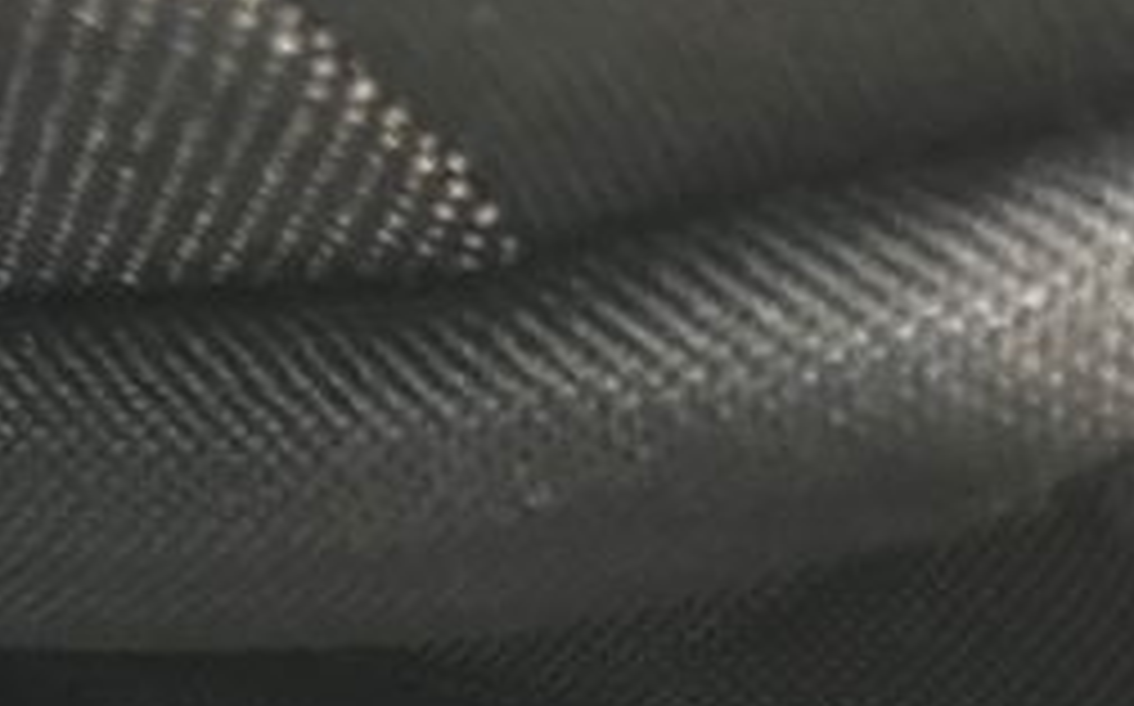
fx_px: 3458
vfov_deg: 10.8
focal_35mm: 112
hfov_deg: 17.0
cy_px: 1345
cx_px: -508
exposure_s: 1/40
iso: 640
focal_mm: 5.1
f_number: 1.6
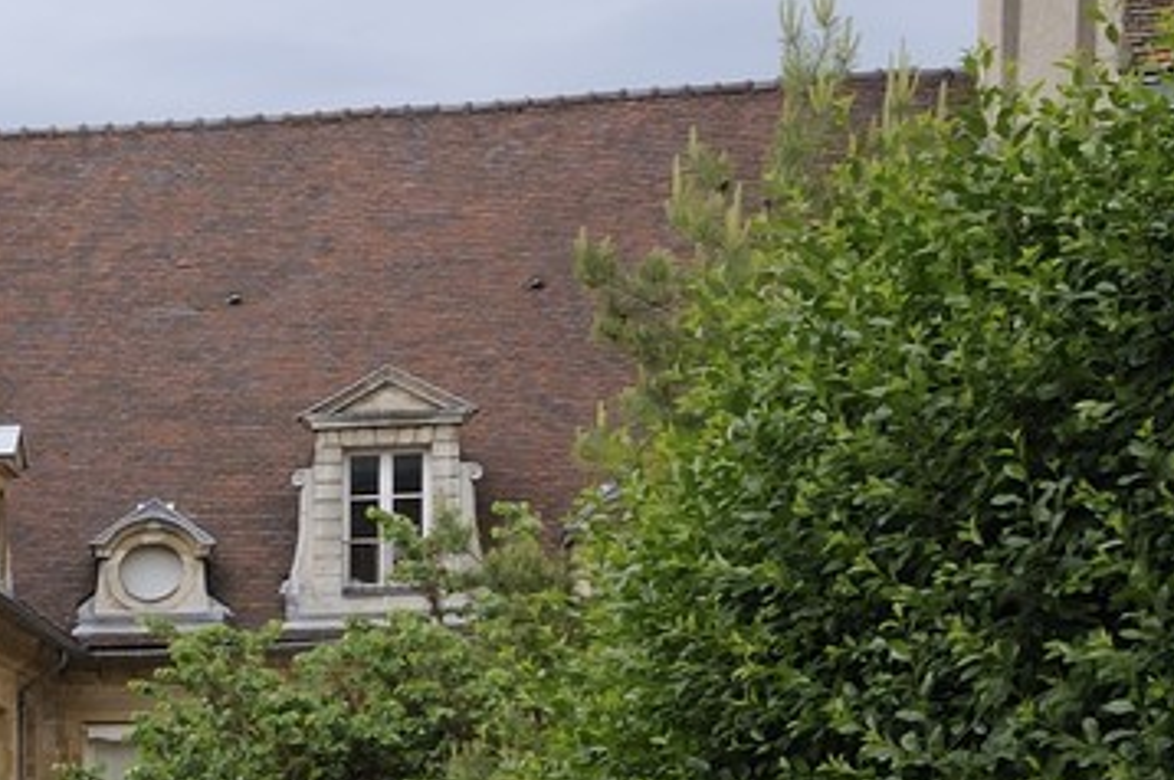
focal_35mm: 143
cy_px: 1078
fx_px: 4659
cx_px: -1400
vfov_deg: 9.4
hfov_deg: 12.2
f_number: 9
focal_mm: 32
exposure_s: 1/125
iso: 200
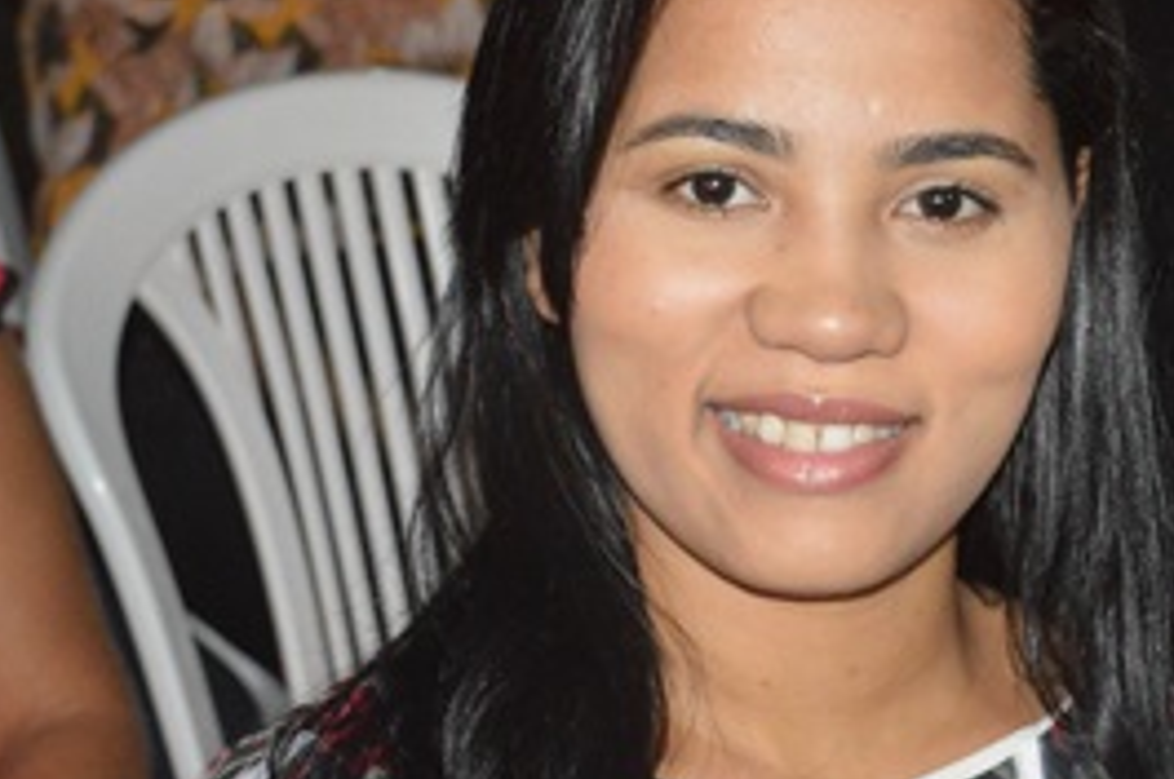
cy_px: 602
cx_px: 970
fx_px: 4723
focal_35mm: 145
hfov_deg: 14.1
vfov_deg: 9.4
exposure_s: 1/60
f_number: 5
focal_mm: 40
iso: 3200
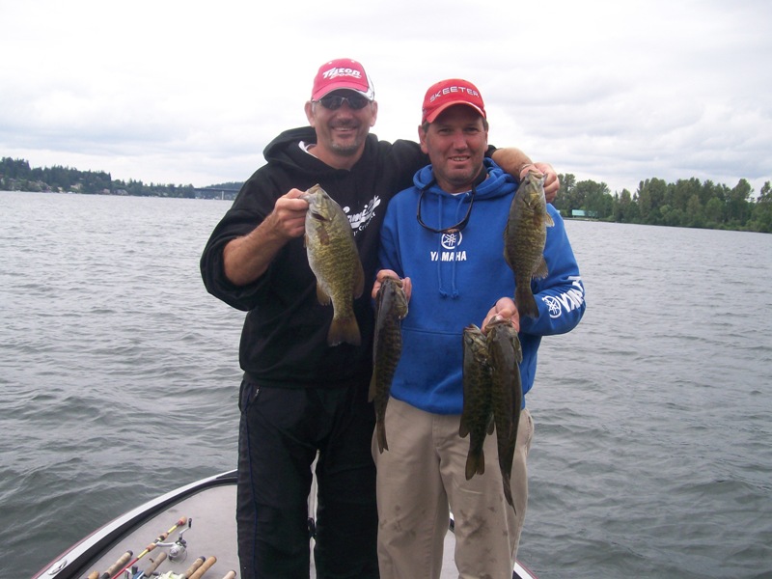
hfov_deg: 51.4
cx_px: 386
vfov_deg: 39.7
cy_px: 290
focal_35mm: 36
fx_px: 803
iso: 80
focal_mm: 6
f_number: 2.7
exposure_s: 1/642
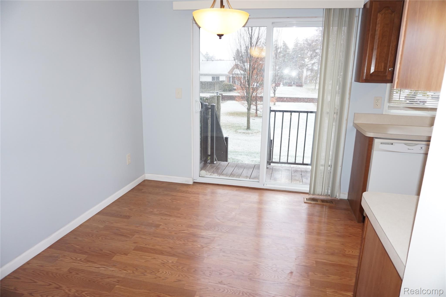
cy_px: 148
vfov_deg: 53.1
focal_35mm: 24
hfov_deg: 73.7
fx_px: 297
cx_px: 223
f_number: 3.5
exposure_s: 1/160
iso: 640
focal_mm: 16
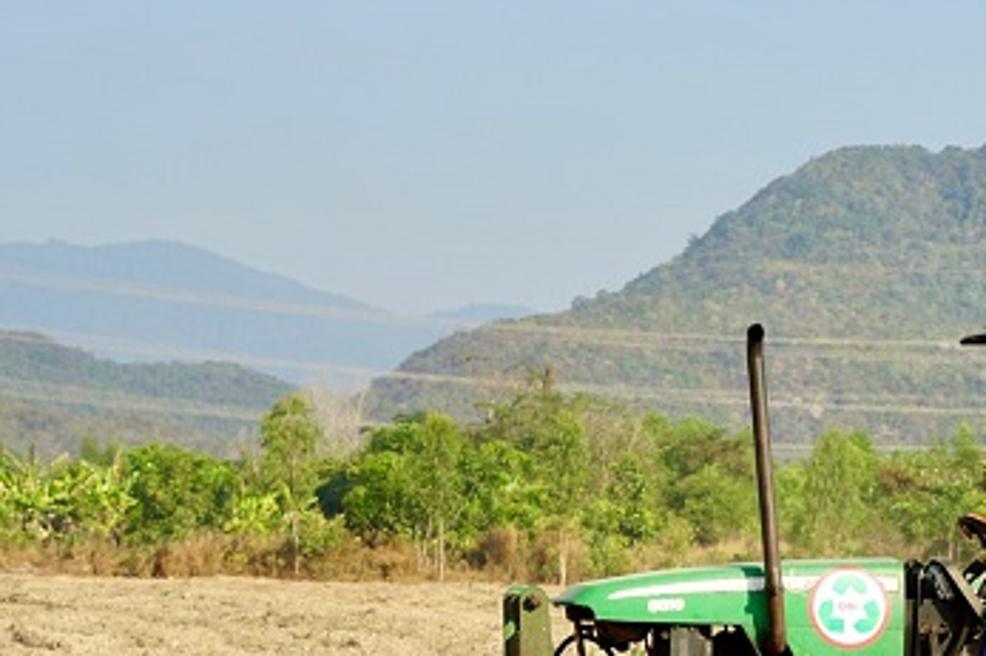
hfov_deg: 9.7
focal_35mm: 210
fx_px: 5749
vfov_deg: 6.5
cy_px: 787
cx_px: 1029
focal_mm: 81
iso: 100
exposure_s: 1/160
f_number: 9
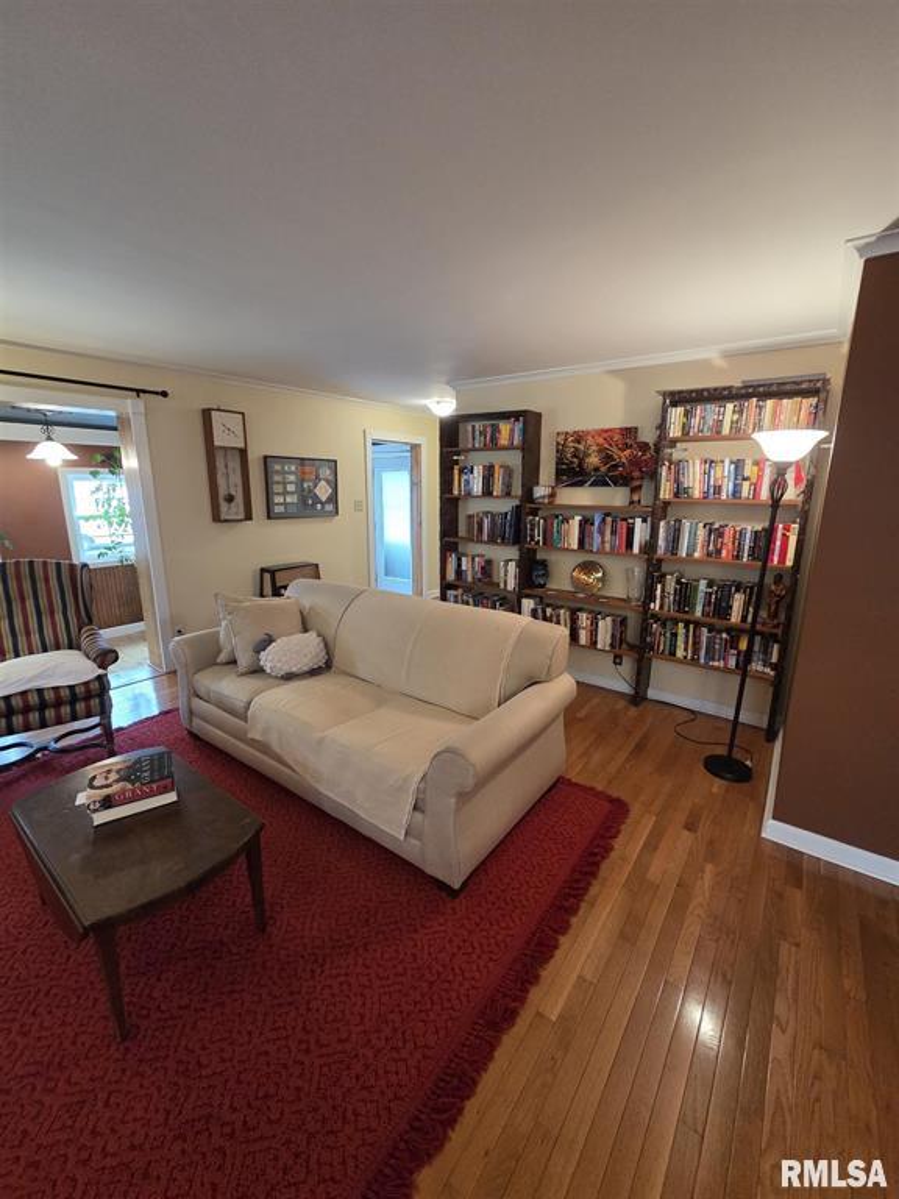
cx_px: 450
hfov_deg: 89.9
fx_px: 450
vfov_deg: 106.2
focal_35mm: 13
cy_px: 600
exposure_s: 1/60
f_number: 2.2
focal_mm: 2.2
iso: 500
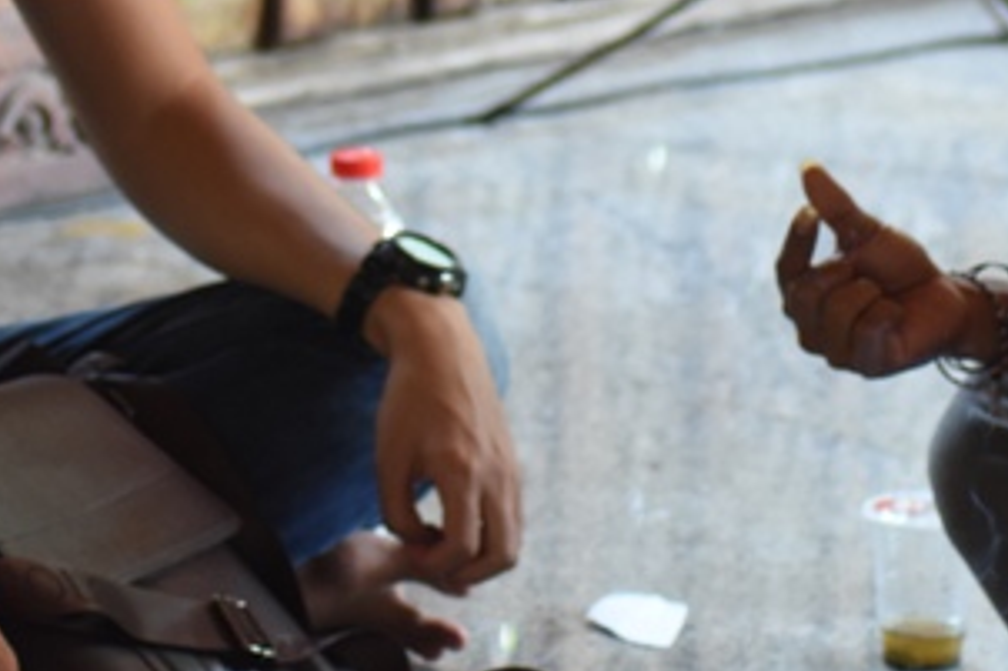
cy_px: -70
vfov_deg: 5.1
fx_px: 7472
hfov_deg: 7.7
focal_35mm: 267
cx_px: 724
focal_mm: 70
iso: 1000
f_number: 4
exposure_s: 1/60
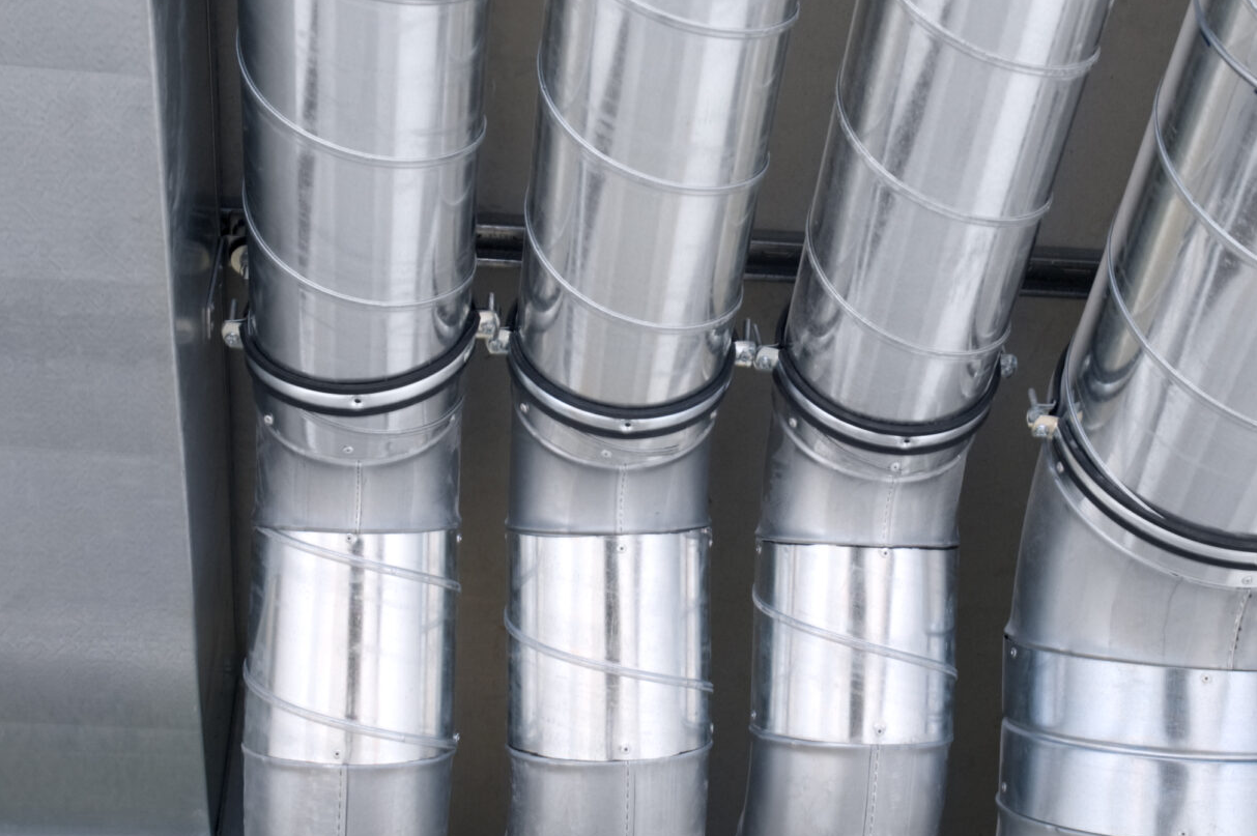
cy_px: 364
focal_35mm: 57
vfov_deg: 23.7
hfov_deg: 35.1
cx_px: 679
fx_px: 1989
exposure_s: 1/30
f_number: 6.3
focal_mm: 27
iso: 400
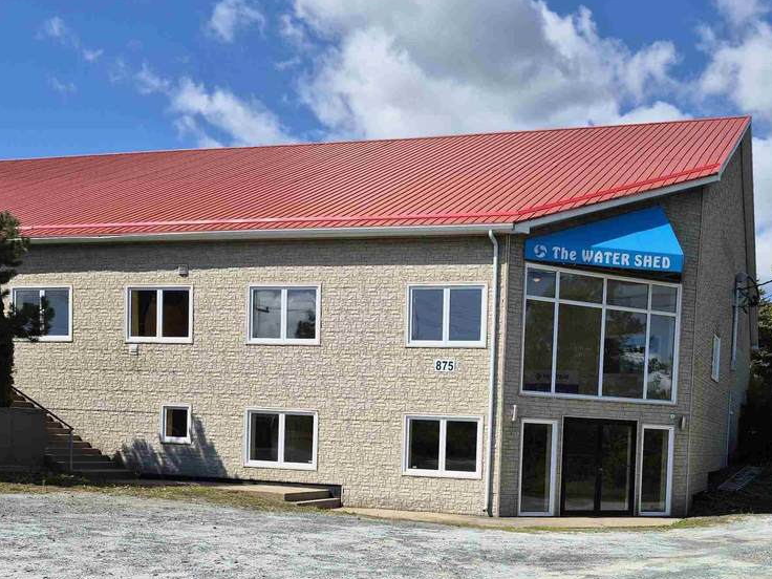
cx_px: 535
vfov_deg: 34.6
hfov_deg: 45.8
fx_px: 892
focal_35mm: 40
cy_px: 482
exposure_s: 1/2416
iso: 25
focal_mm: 5.4
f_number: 1.8
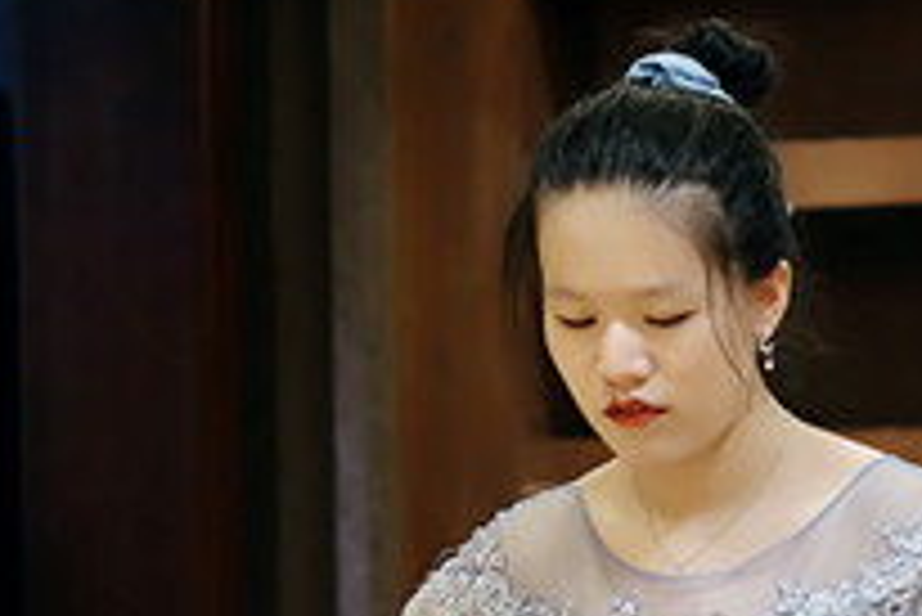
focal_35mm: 155
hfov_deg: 13.0
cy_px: 542
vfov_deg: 8.8
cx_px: 1021
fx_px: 3972
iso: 400
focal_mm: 35
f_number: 1.4
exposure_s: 1/90
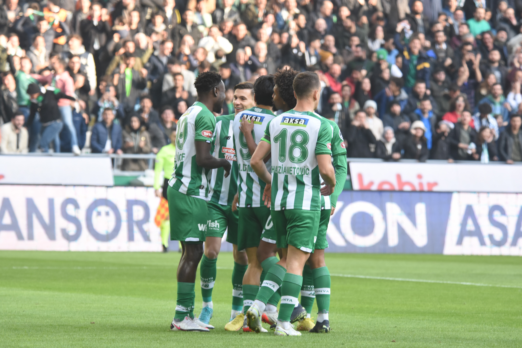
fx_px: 5002
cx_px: 261
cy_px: 174
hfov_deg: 6.0
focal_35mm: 345
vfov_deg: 4.0
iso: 800
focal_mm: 230
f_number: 5.6
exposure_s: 1/400
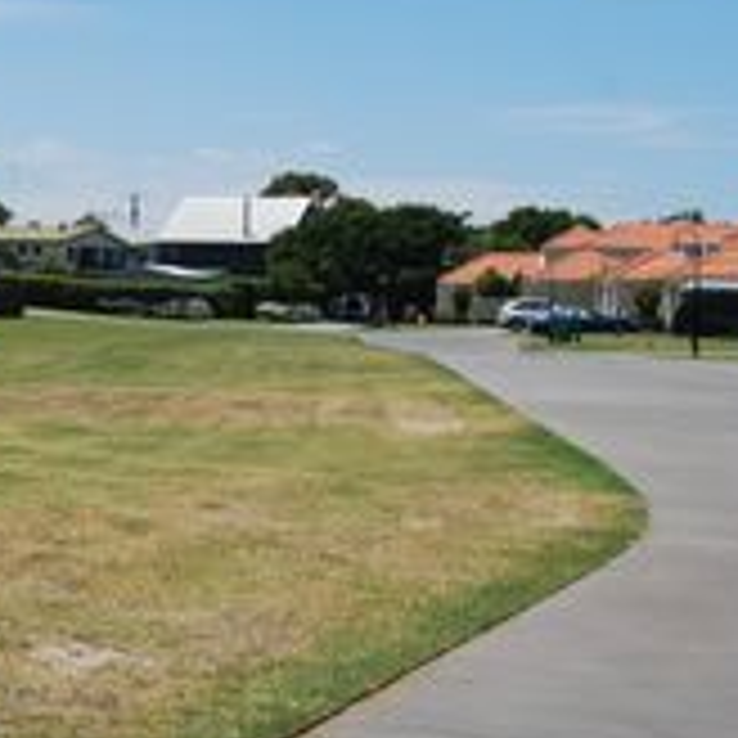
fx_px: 2291
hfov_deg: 17.4
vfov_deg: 18.3
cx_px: -162
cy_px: 277
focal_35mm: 95
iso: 100
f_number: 8
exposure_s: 1/250
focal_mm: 26
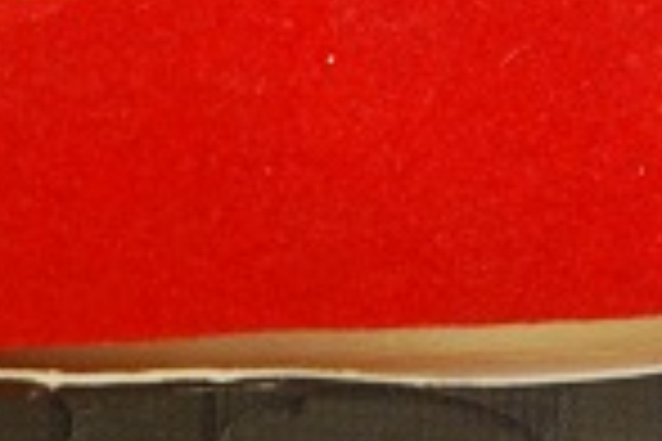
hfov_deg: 7.0
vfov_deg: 4.6
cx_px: 360
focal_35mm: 294
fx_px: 5406
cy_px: -434
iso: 1400
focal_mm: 48
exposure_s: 1/30
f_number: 4.5
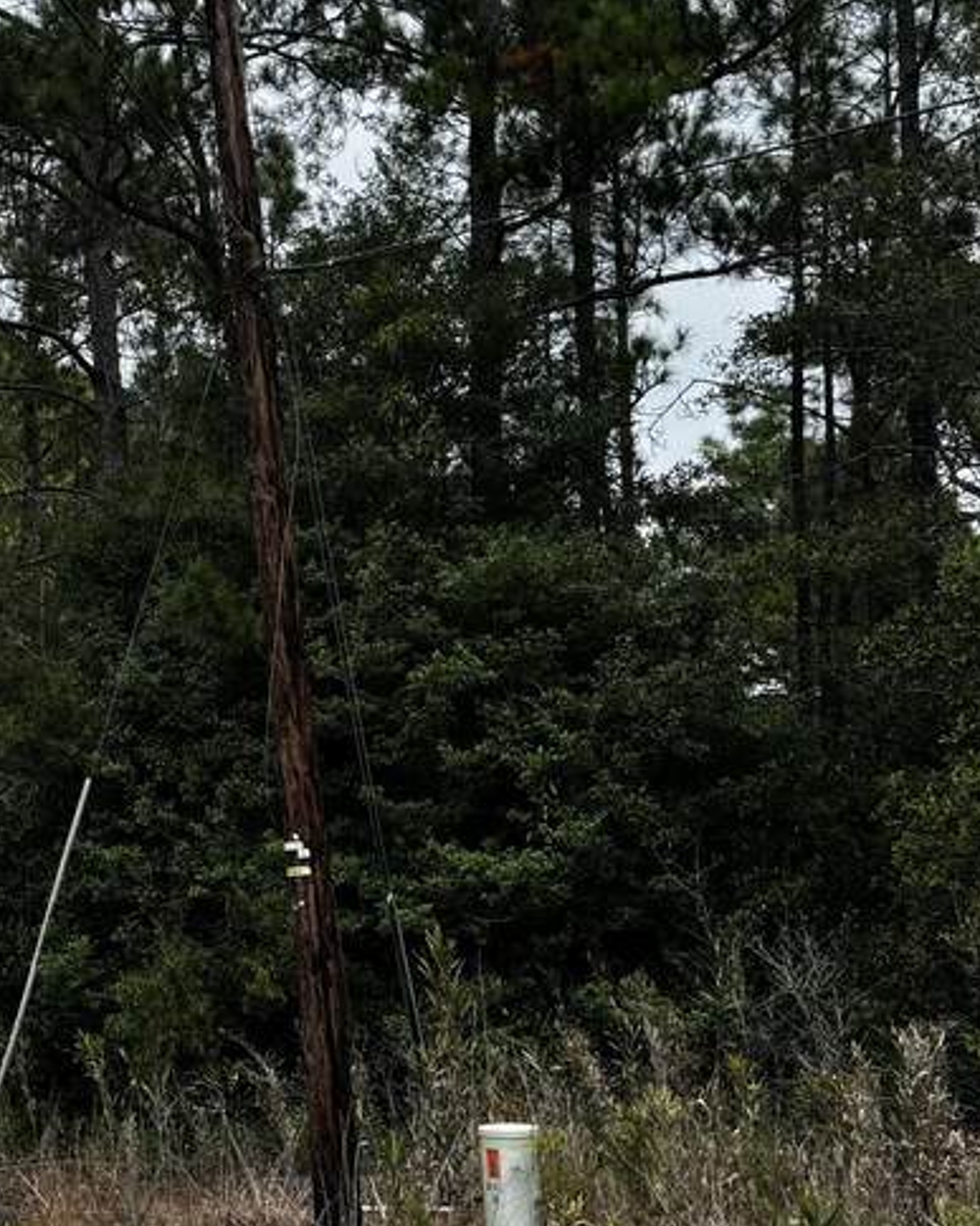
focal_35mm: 62
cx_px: 0
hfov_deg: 23.5
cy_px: 603
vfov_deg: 30.5
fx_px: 2249
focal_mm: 6.76
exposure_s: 1/1524
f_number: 1.78
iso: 80
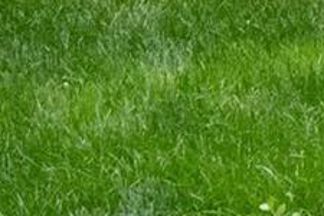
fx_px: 2304
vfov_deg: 5.0
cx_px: 660
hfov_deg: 7.7
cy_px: -514
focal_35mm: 256
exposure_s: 1/60
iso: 1600
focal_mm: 18
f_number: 5.6
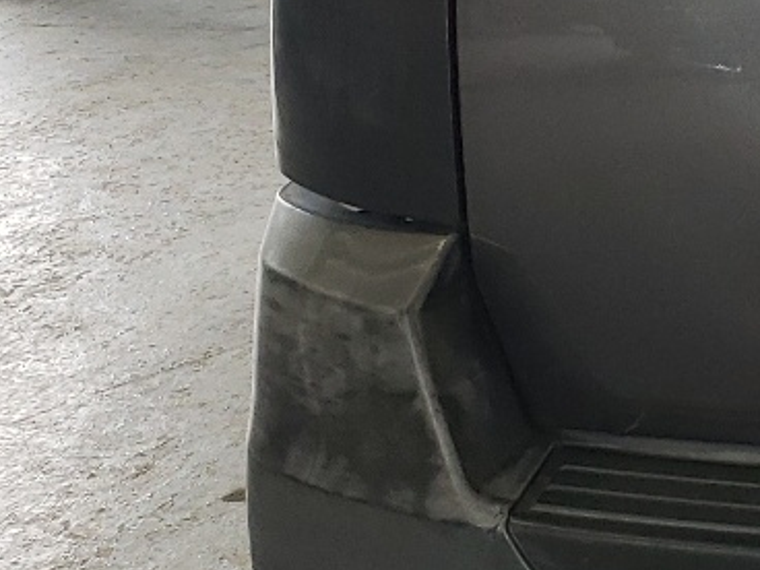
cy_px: -23
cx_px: 1553
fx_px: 2481
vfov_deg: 12.9
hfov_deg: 14.3
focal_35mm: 113
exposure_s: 1/120
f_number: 1.5
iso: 92
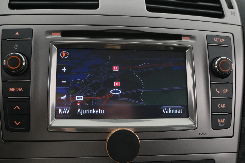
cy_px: 82
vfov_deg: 34.2
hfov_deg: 49.6
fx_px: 265
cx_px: 122
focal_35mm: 39
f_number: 4.5
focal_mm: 26
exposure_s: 1/50
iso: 2500
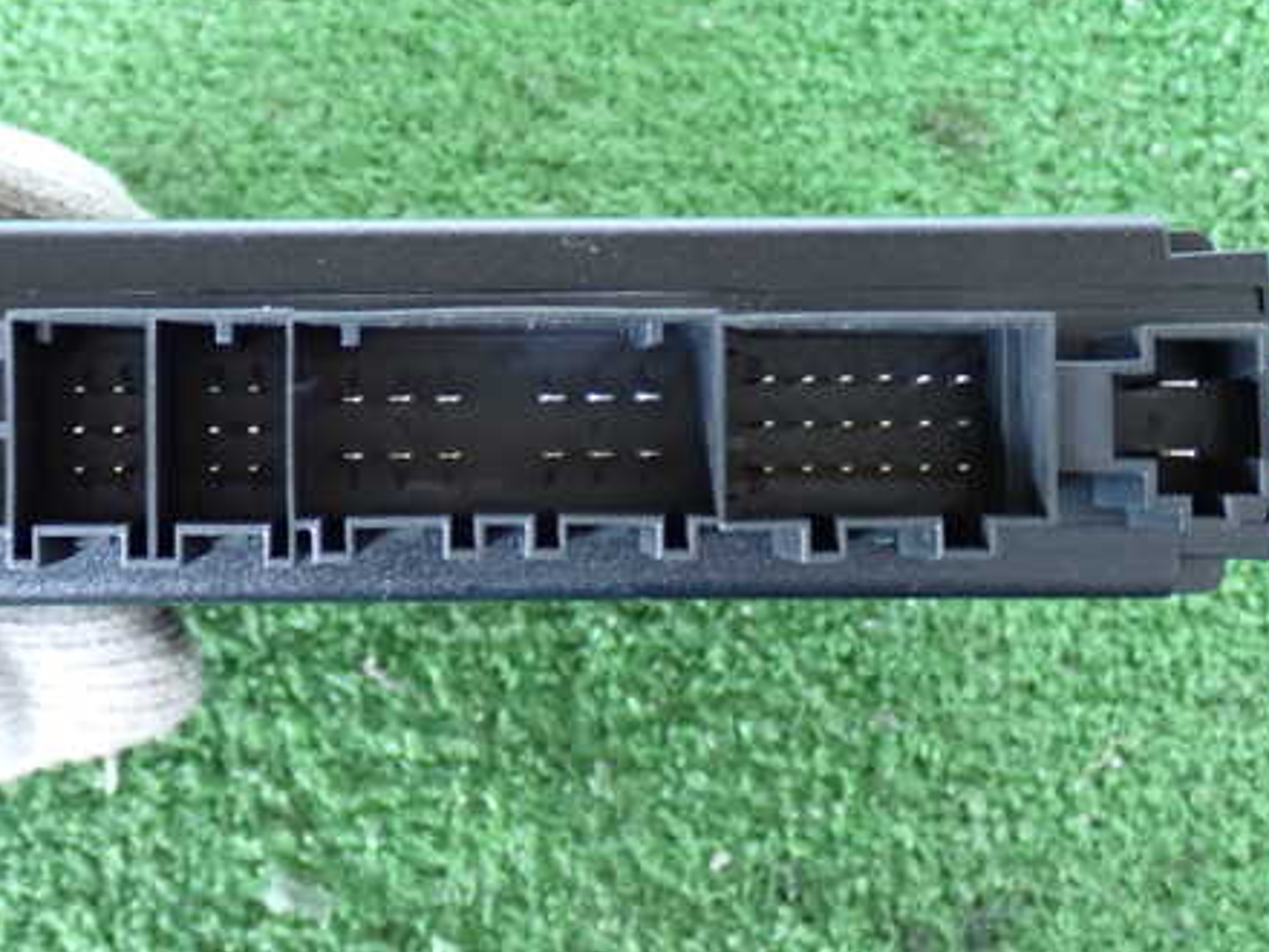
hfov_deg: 32.0
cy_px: 378
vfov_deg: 24.4
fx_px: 2200
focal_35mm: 60
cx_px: 467
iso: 800
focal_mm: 7.84
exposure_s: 1/13
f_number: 2.9
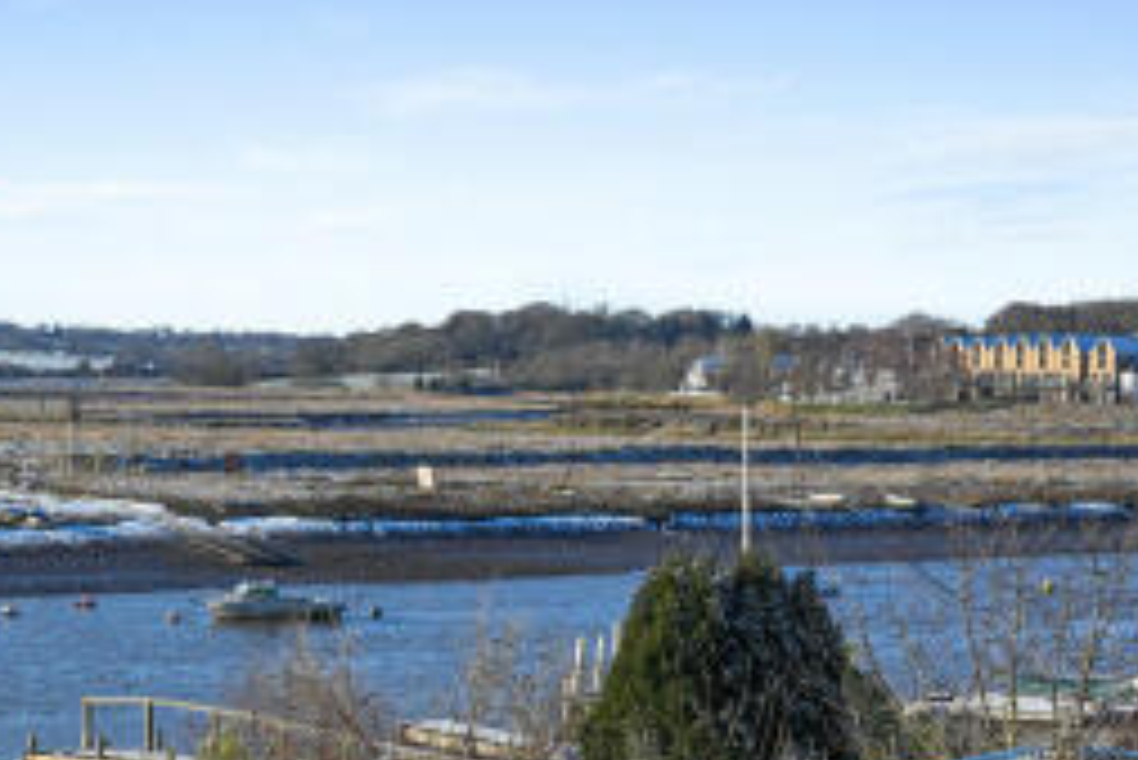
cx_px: 216
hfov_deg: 21.4
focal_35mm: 94
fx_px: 2973
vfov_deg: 14.6
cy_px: 380
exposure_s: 1/200
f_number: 16
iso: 500
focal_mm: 50
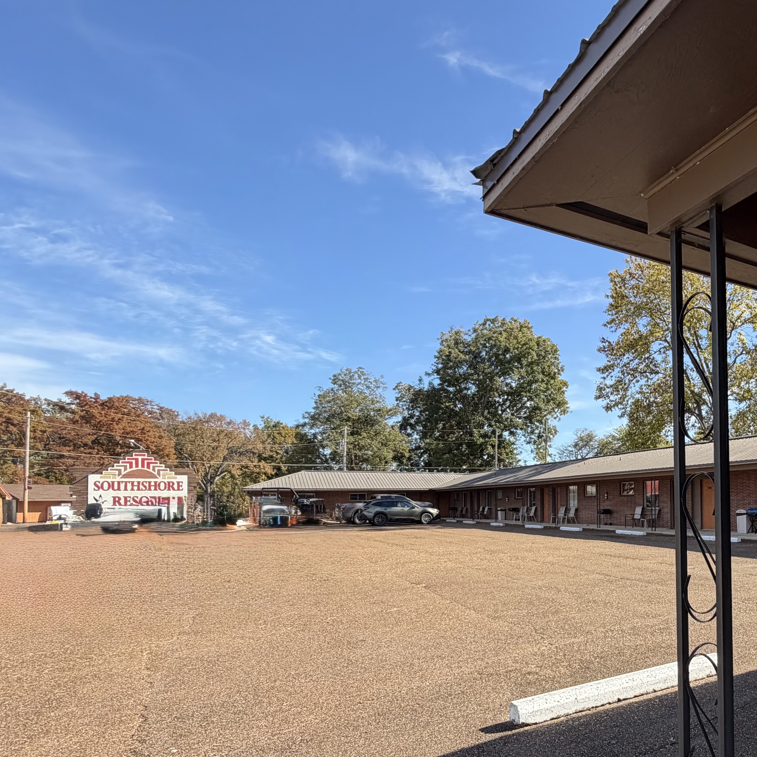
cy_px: 489
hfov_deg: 58.0
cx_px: 646
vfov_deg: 63.8
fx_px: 594
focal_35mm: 24
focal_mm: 2.22
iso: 40
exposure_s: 1/709
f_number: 2.2
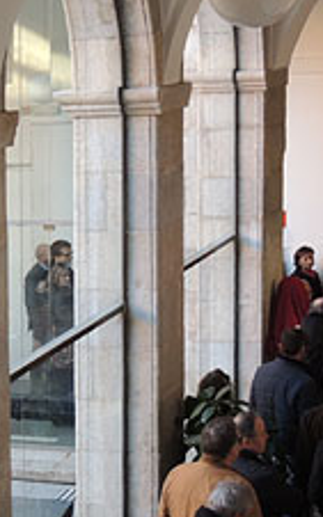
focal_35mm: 97
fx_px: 1368
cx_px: 126
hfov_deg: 13.5
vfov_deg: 21.4
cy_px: 297
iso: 250
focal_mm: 7.6
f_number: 3.4
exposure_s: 1/50
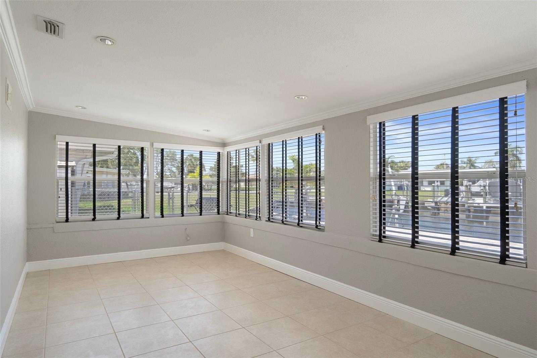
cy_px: 179
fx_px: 313
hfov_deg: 81.2
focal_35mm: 21
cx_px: 268
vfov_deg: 59.5
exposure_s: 1/15
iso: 320
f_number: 9
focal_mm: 21
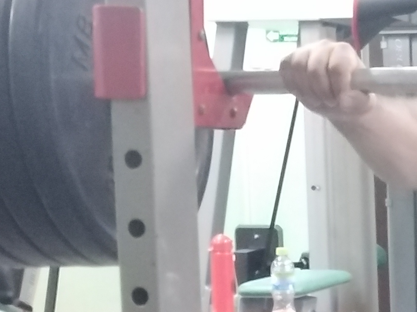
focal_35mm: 95
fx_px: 1144
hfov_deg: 18.6
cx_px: 599
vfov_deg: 15.3
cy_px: 319
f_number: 1.8
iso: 880
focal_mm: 3.62
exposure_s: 1/15
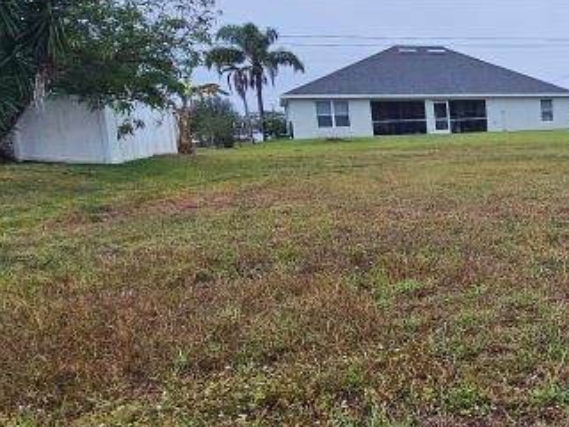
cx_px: 681
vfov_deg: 36.8
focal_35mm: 39
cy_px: 224
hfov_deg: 36.8
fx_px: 641
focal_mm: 2.2
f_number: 2.2
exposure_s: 1/214
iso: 80
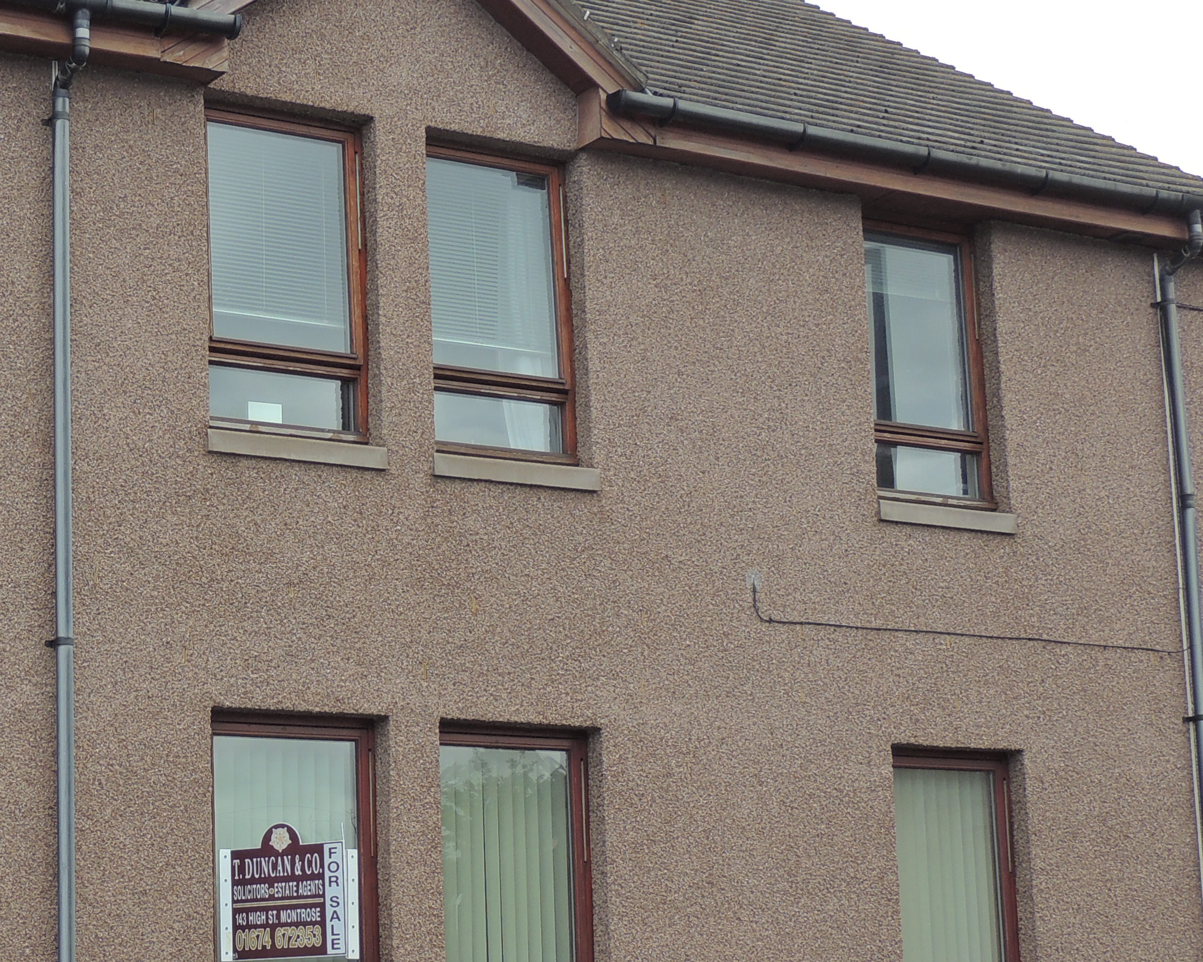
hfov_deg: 24.1
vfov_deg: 19.6
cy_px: 576
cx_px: 235
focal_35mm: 78
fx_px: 2777
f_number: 3.3
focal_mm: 7.1
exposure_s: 1/400
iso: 100
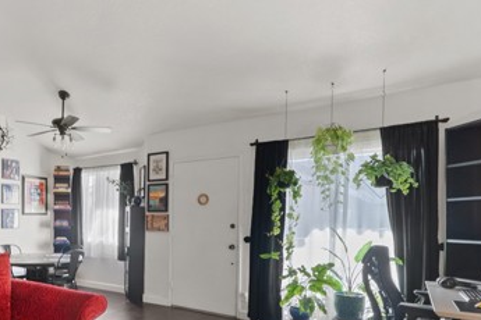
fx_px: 347
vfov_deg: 48.1
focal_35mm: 26
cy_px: 230
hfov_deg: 63.5
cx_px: 98
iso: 100
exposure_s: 2
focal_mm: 14
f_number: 10
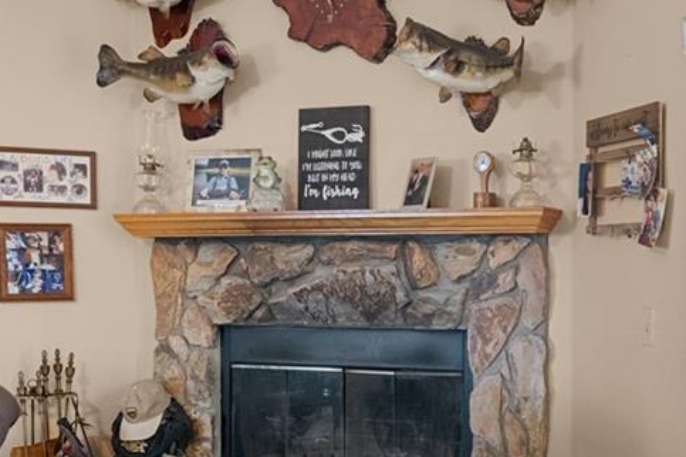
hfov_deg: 34.7
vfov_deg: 25.3
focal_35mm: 53
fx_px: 1010
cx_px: 655
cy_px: 321
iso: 1000
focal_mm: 16
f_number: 10
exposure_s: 1/10
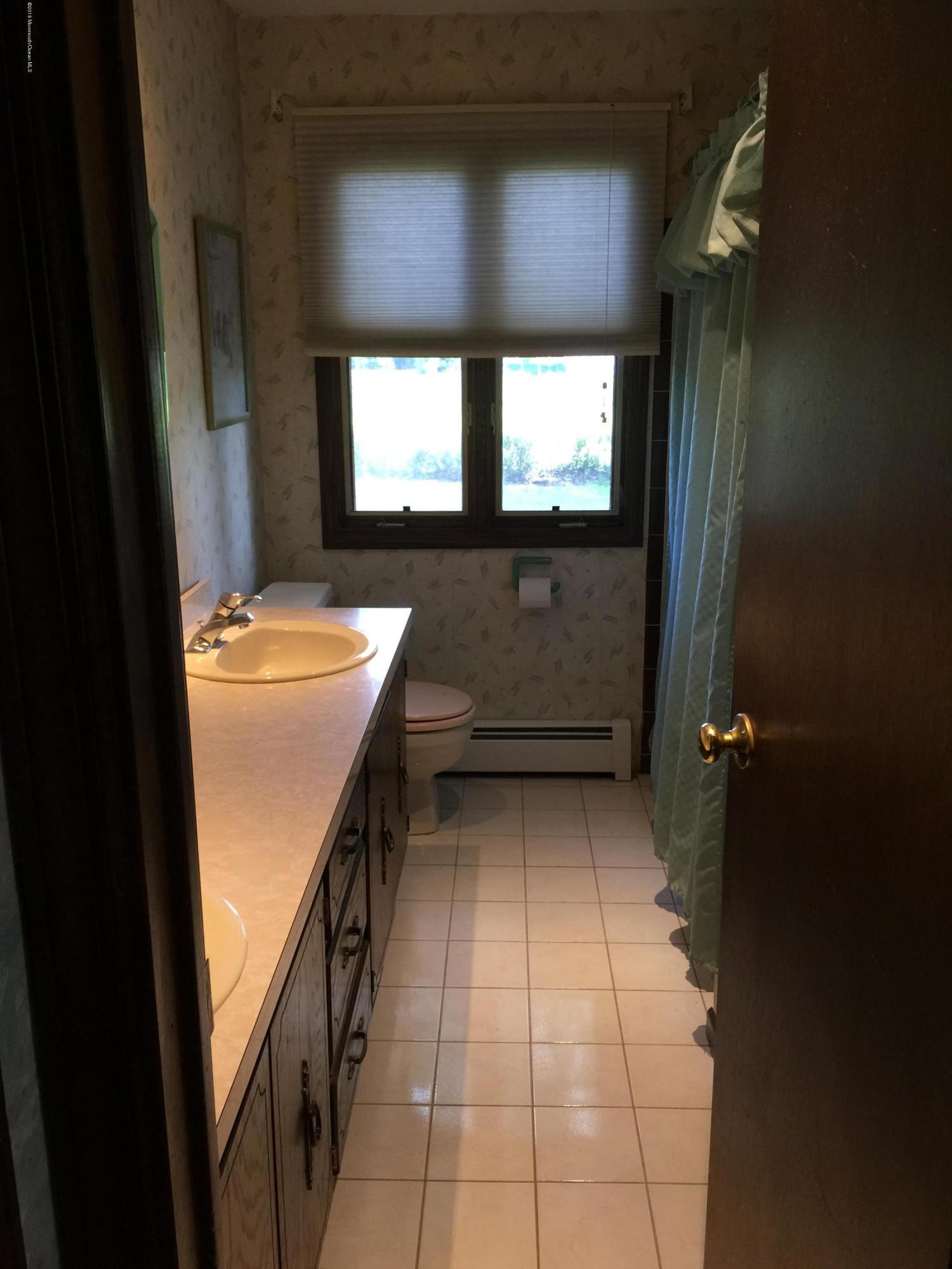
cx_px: 476
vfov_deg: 61.7
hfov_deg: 48.2
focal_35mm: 29
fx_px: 1063
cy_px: 634
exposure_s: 1/30
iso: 40
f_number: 2.2
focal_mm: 4.15
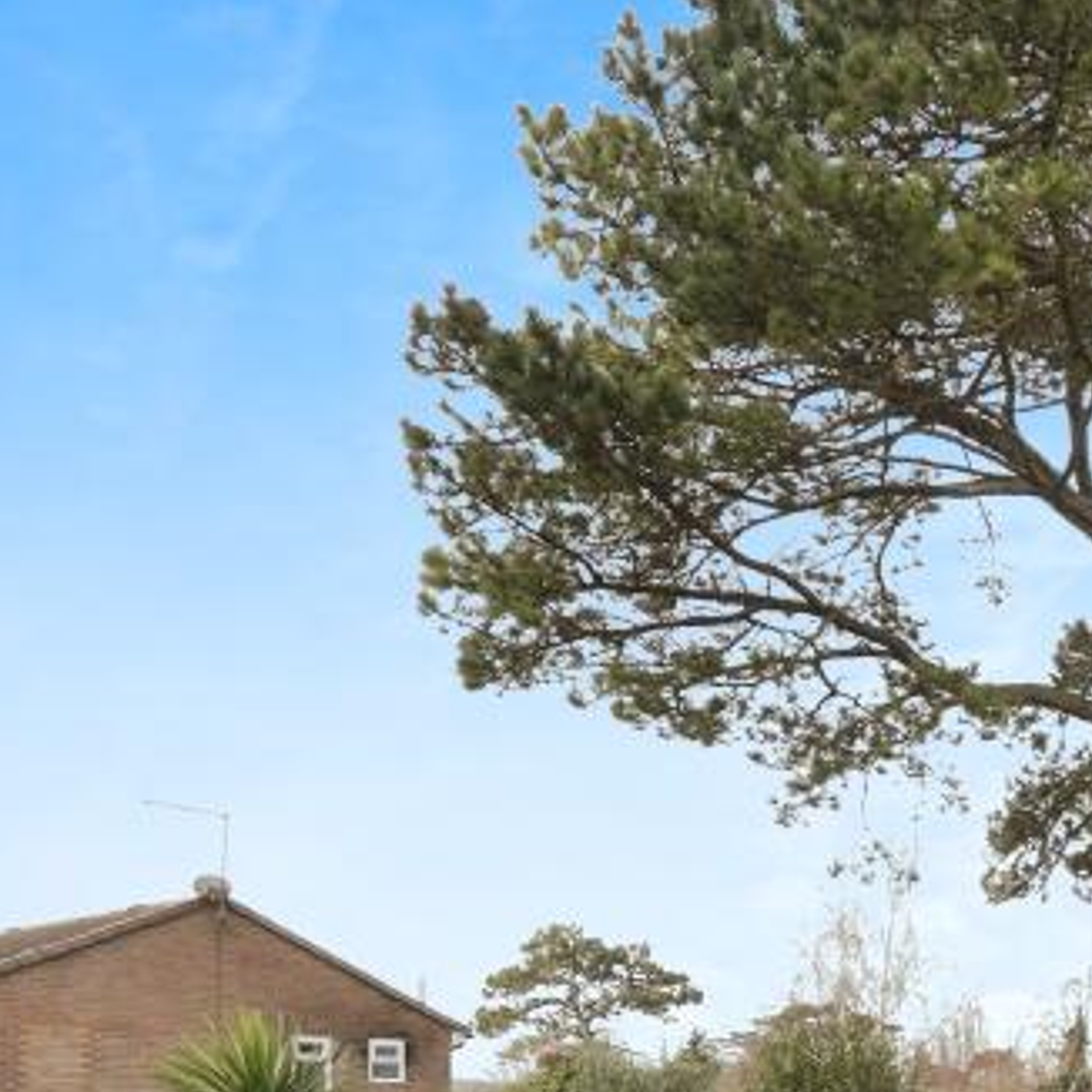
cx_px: 1199
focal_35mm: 40
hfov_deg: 35.7
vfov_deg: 36.7
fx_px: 1428
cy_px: 1141
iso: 400
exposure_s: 1/320
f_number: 9
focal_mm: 10.5
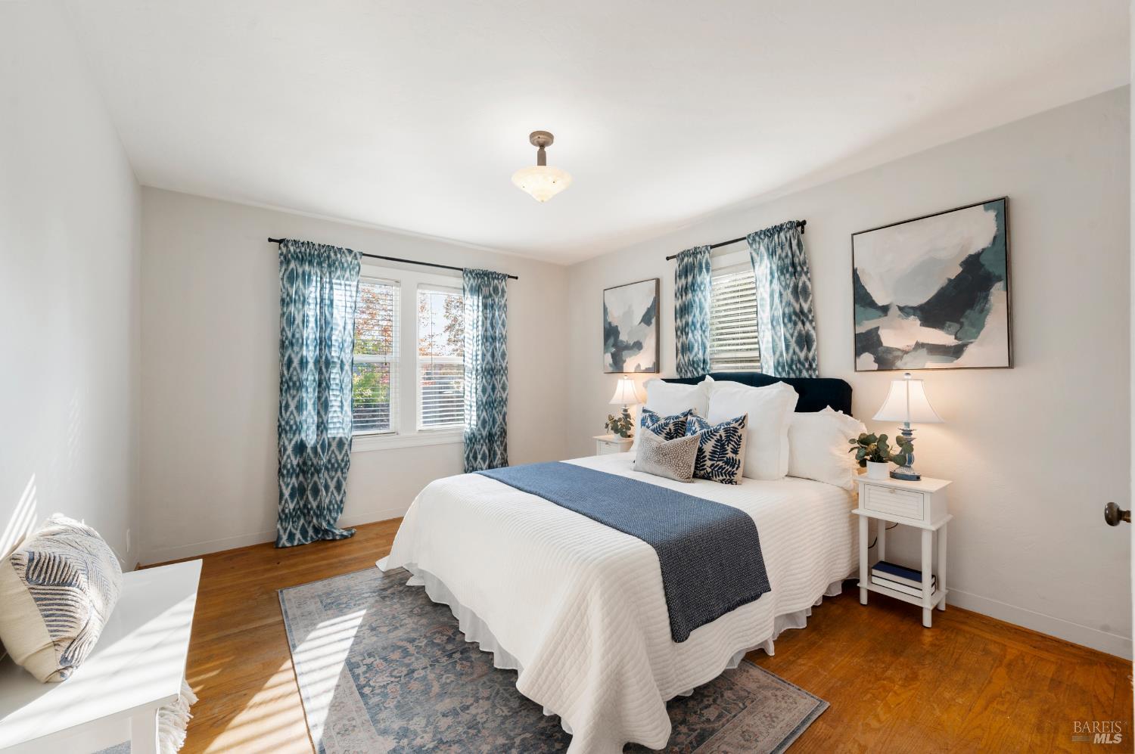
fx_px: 441
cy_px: 377
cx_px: 568
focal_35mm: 14
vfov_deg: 81.1
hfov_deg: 104.3
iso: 250
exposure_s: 1/5
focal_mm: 14
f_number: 9
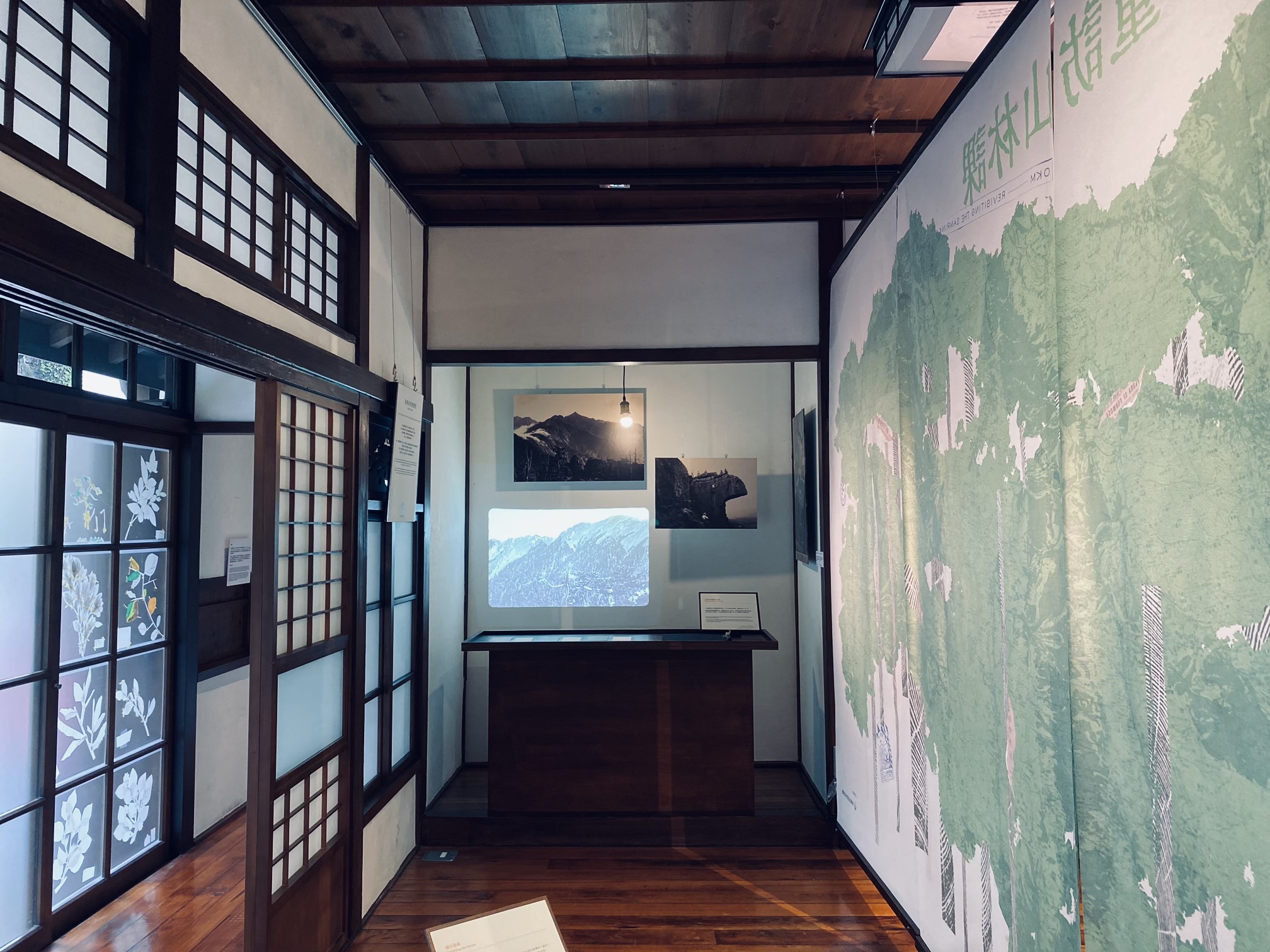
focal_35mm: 26
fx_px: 954
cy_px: 476
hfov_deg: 67.3
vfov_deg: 53.1
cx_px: 635
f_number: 1.8
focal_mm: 4.25
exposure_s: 1/60
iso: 160
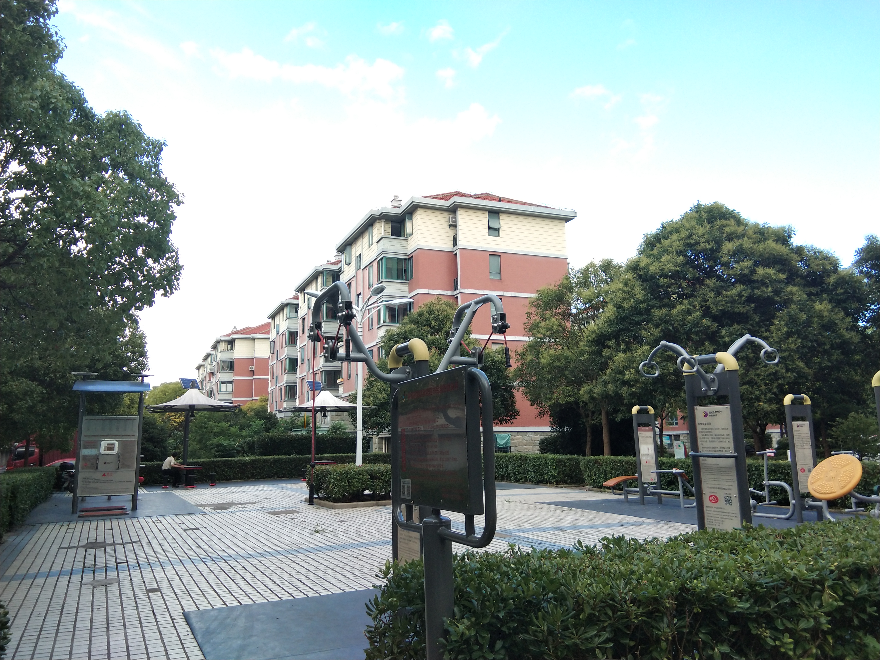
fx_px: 788
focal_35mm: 31
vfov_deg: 45.4
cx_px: 440
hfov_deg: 58.4
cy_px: 330
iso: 50
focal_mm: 3.69
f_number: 2.2
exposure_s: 1/209
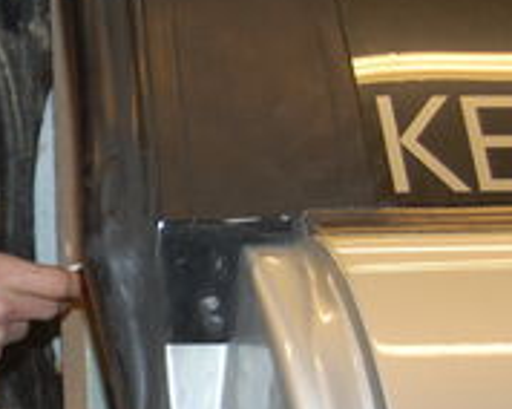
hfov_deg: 11.6
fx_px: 2452
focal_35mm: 162
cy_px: 363
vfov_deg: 9.5
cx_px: -175
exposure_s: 1/60
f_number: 4.5
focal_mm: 32
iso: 400
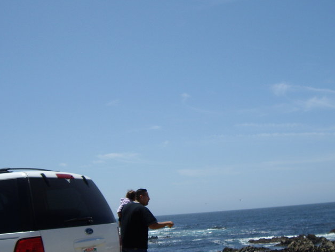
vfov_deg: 23.6
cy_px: 117
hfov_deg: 31.1
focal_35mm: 62
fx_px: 600
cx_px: 192
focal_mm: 6.2
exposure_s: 1/640
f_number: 4.3
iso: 50
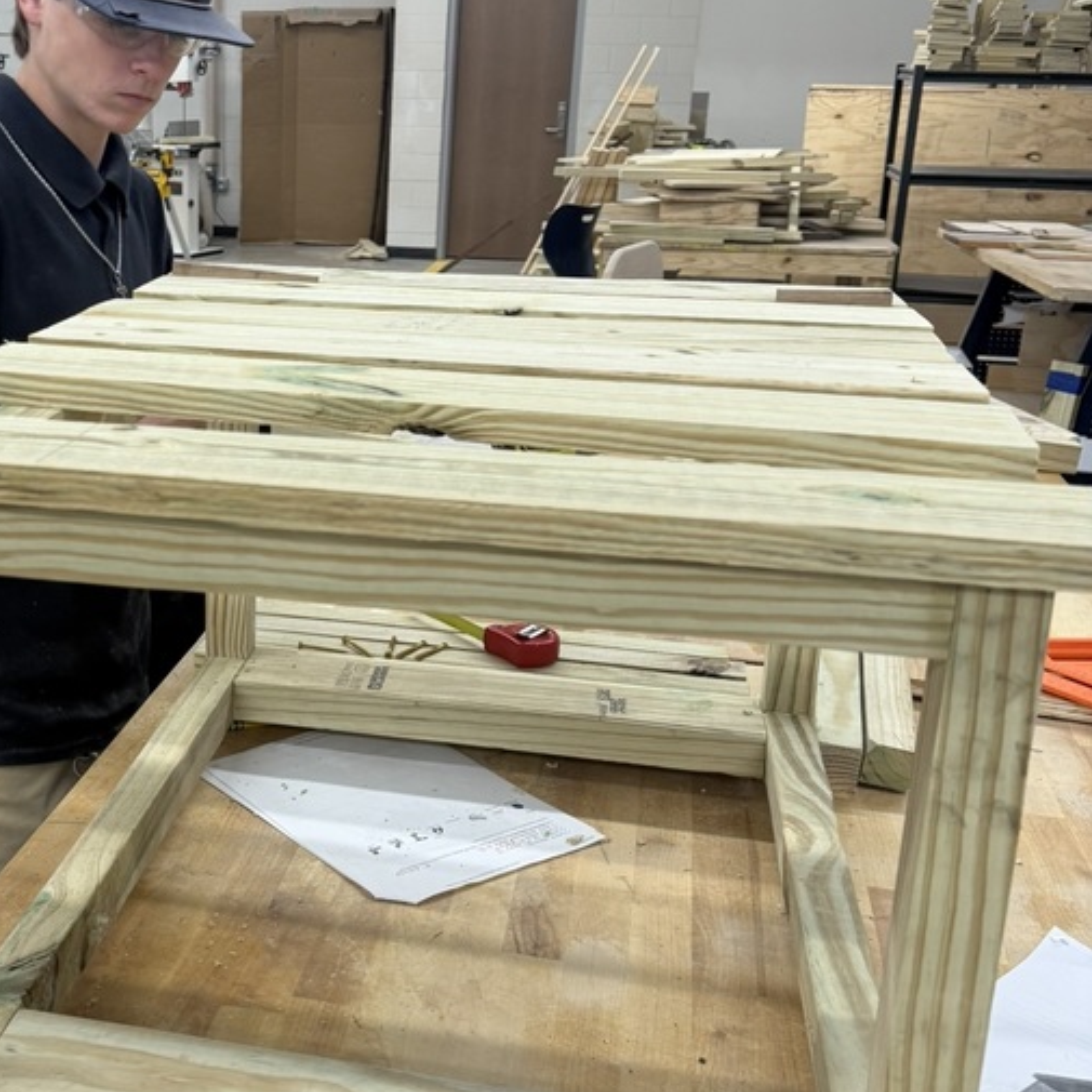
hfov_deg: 38.1
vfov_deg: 39.2
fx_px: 1535
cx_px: 264
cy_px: 515
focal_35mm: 43
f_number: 1.78
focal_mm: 6.76
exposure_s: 1/120
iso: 125
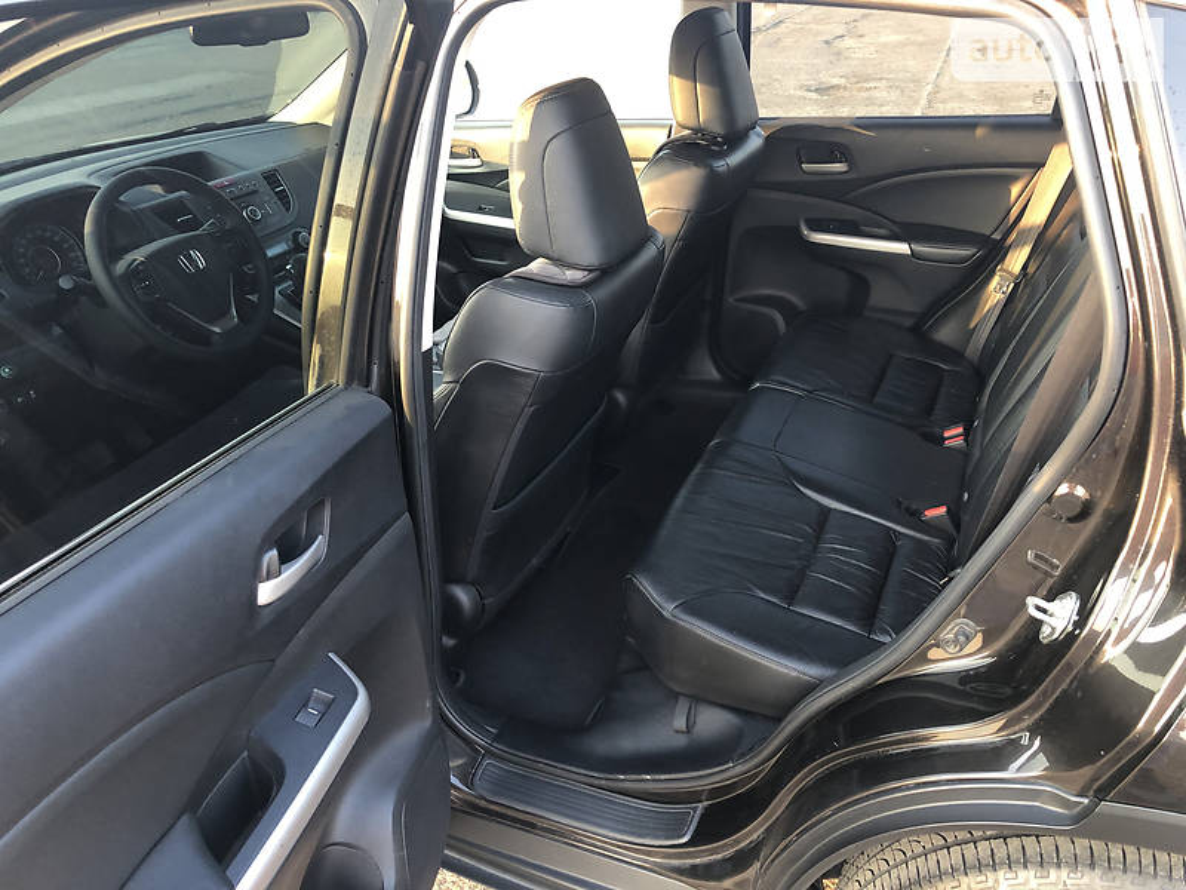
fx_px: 959
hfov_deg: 63.4
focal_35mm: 28
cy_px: 445
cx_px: 593
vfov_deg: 49.7
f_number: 1.8
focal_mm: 4
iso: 40
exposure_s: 1/30
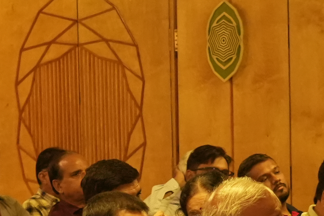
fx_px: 2124
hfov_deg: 8.7
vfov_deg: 5.8
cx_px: 30
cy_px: 263
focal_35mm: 236
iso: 4000
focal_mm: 42
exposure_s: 1/125
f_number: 4
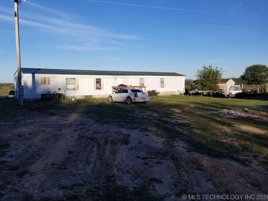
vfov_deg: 51.4
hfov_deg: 65.3
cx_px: 132
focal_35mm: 27
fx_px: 209
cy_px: 99
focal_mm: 4.25
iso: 50
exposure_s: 1/2952
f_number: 1.7
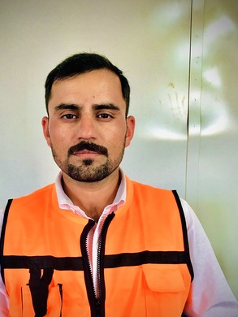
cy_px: 178
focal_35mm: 34
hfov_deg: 41.7
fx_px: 311
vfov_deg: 53.8
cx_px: 100
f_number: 2.2
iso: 40
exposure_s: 1/30
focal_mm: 4.15
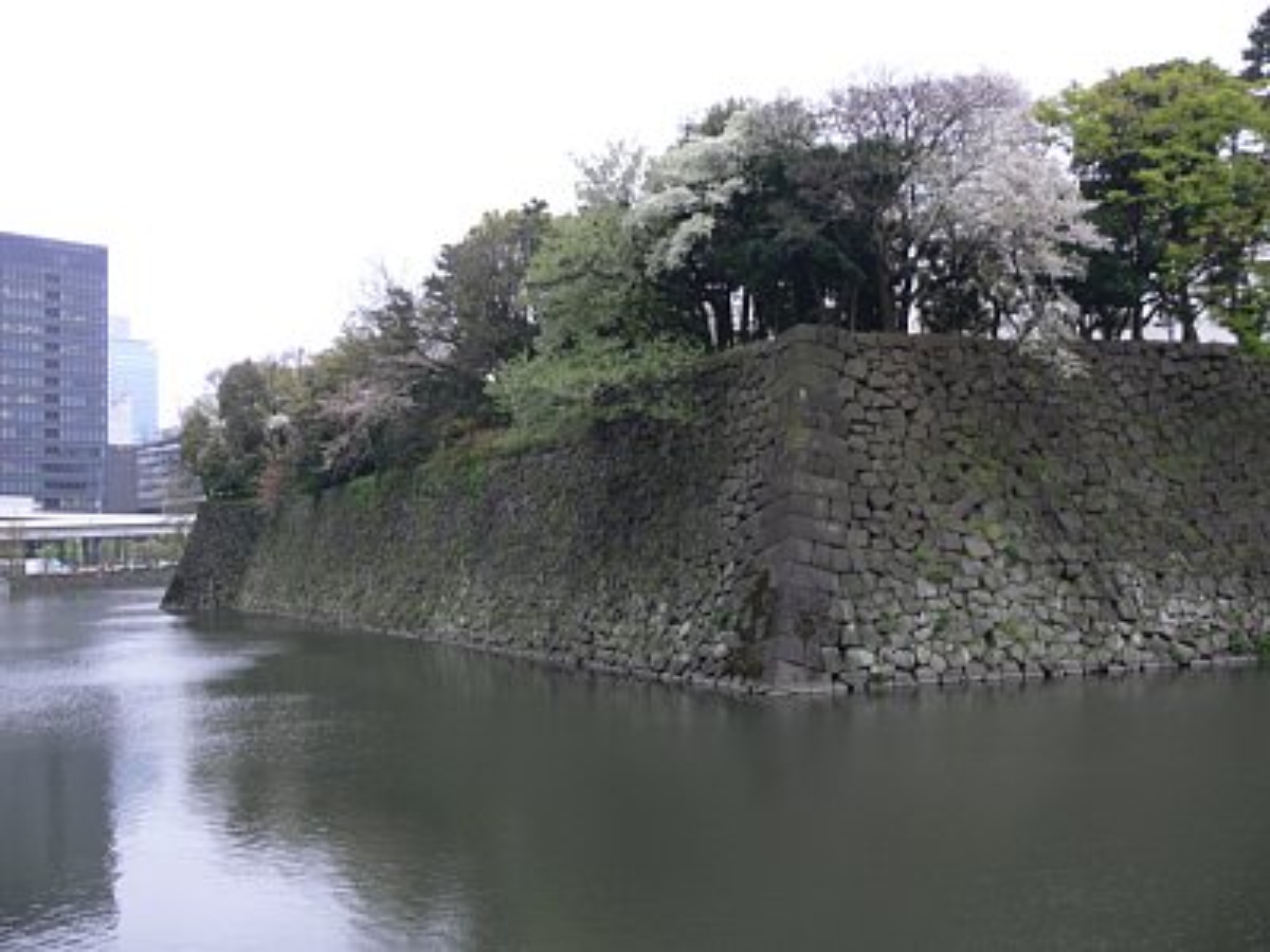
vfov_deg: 40.7
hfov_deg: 52.6
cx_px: 635
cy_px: 476
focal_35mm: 35
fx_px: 1284
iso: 80
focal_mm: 7.4
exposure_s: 1/30
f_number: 2.8
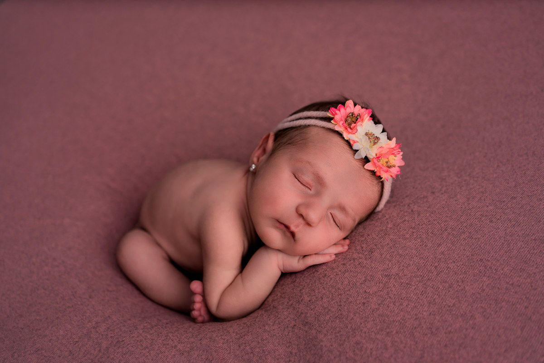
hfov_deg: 54.4
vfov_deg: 37.9
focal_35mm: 35
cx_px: 272
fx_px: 529
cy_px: 182
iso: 160
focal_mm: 35
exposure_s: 1/200
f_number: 3.2
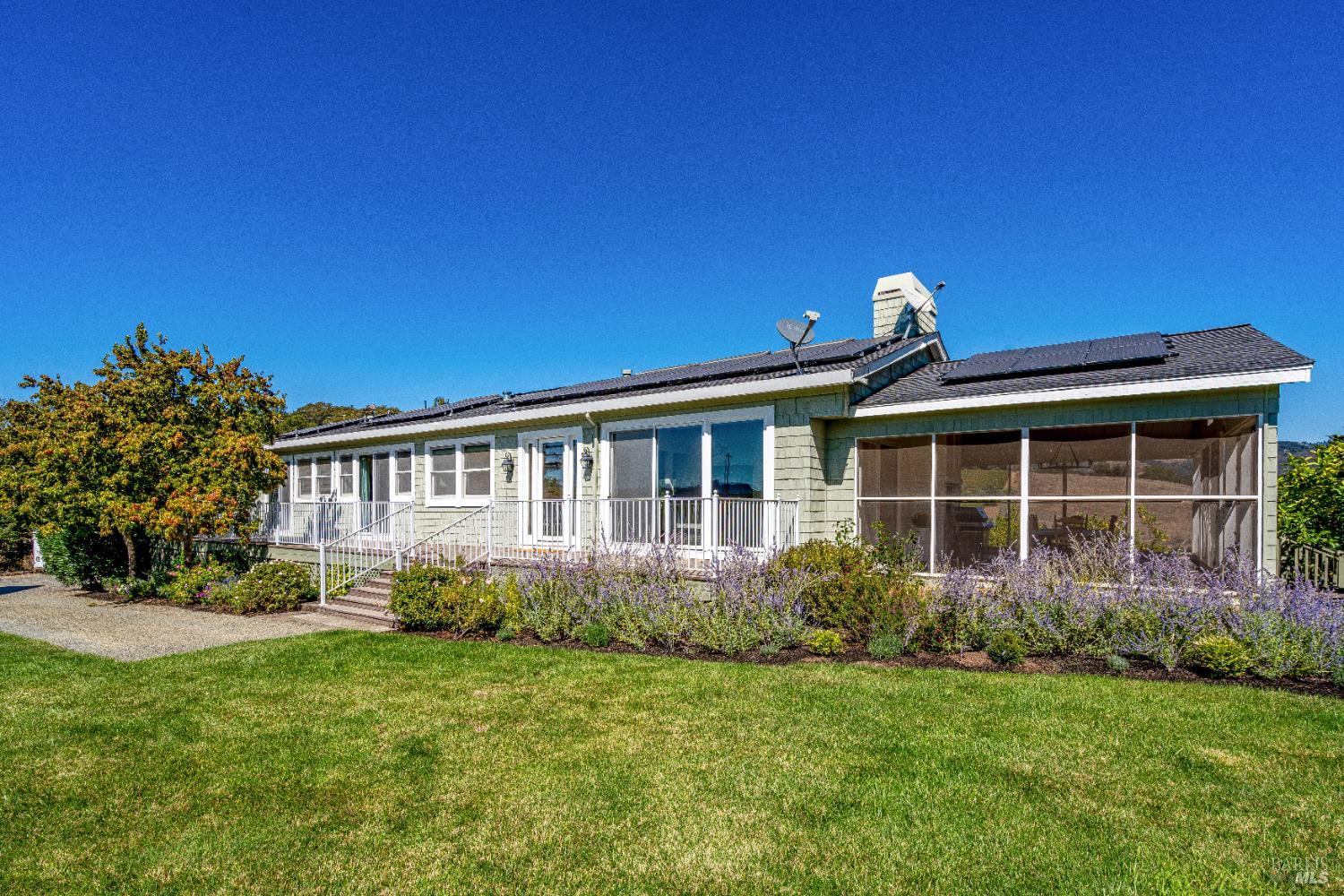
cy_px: 448
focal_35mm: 16
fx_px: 597
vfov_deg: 73.7
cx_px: 672
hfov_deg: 96.7
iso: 320
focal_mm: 16
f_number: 11
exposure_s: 1/500
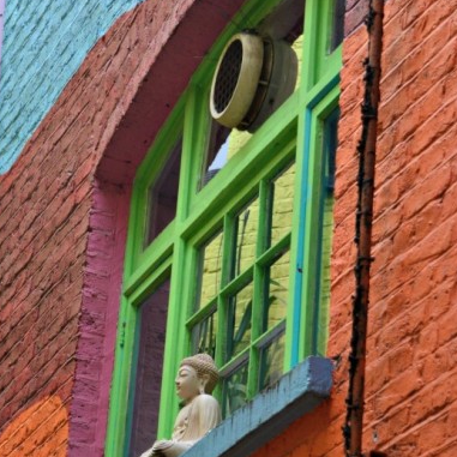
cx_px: 167
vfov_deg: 11.5
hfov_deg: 11.6
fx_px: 2255
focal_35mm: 151
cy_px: 343
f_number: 8
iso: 800
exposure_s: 1/80
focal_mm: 60
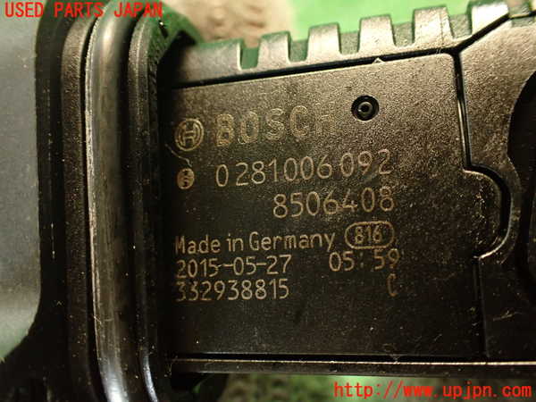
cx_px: 268
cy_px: 201
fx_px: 495
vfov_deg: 44.2
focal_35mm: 32
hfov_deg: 56.8
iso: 800
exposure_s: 1/25
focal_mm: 5.79
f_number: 2.4
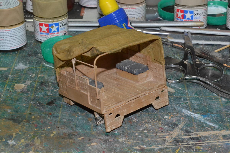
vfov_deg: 16.6
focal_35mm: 82
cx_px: 115
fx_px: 527
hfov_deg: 24.6
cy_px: 76
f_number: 22
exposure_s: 1/60
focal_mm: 55
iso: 3200
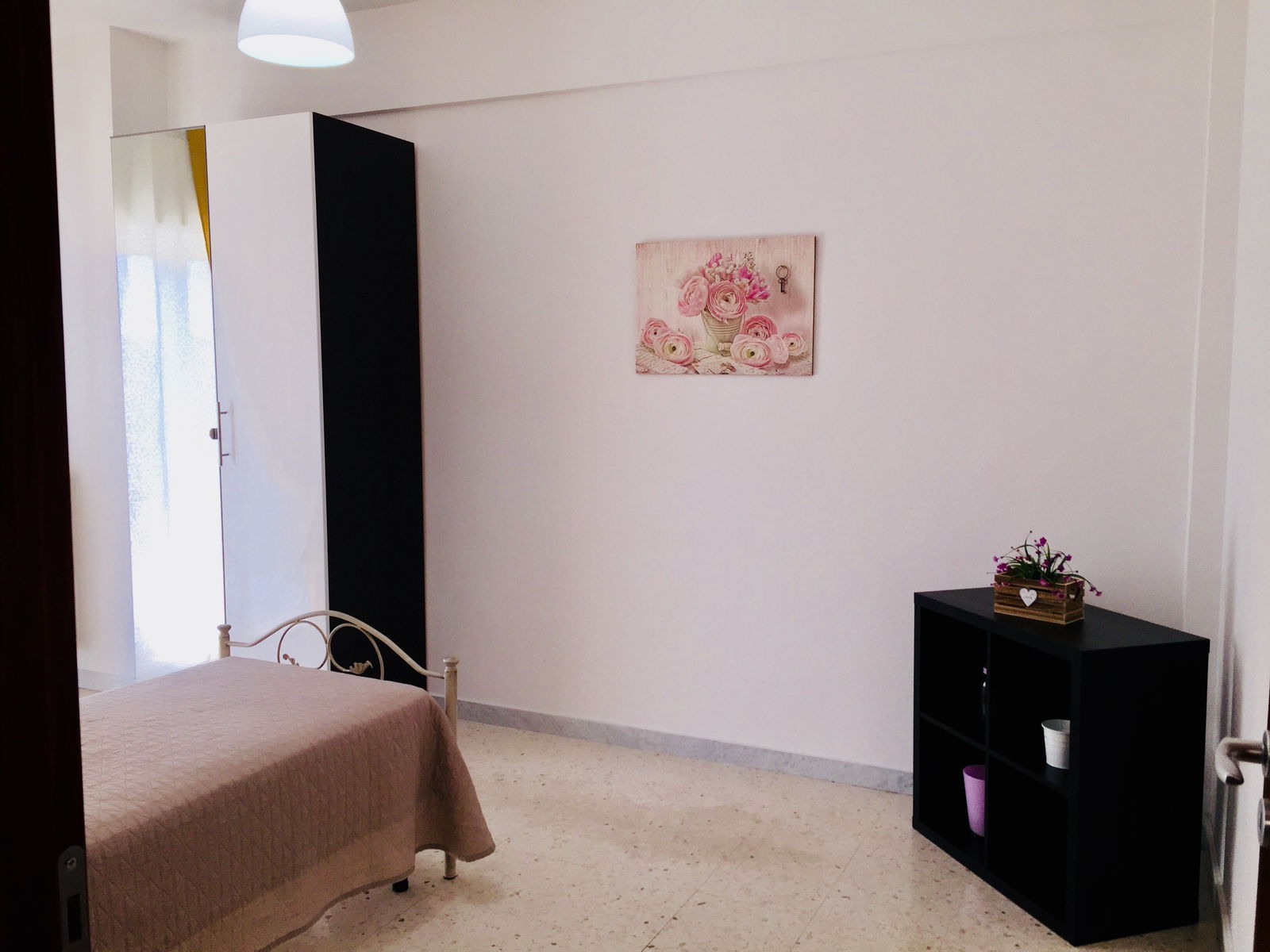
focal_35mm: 29
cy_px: 476
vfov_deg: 48.2
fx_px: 1064
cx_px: 635
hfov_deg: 61.7
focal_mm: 4.15
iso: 32
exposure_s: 1/113
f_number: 2.2
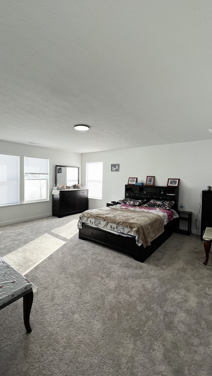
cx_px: 98
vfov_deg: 103.0
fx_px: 150
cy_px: 184
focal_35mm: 15
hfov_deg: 70.4
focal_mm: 1.57
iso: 32
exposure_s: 1/148
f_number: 1.8
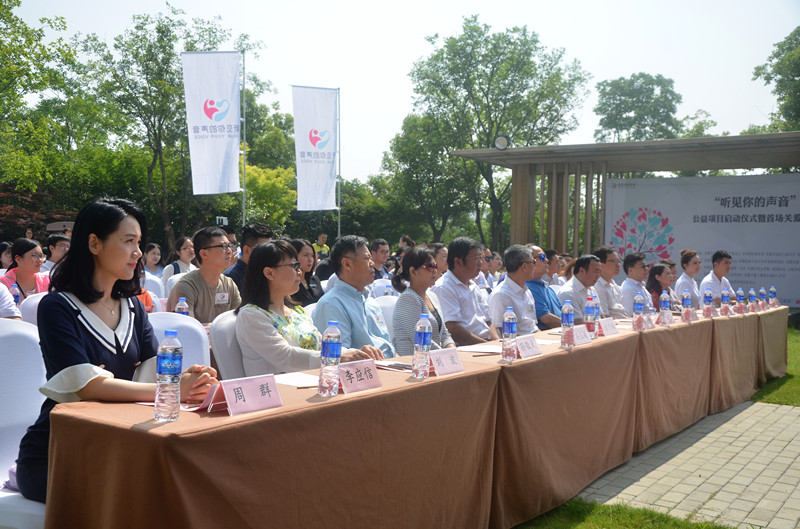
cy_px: 264
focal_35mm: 38
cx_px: 400
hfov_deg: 51.4
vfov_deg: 35.3
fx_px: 831
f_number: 5.6
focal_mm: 25
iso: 320
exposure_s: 1/1600
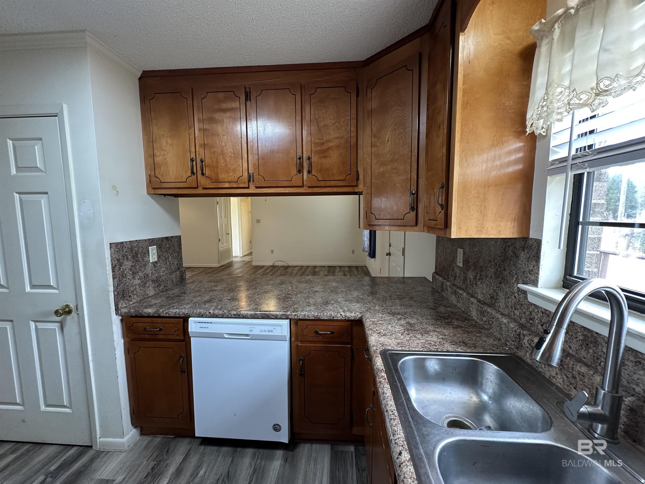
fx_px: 261
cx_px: 322
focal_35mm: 14
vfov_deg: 85.7
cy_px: 242
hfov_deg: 102.1
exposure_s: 1/60
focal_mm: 2.22
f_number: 2.2
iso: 250
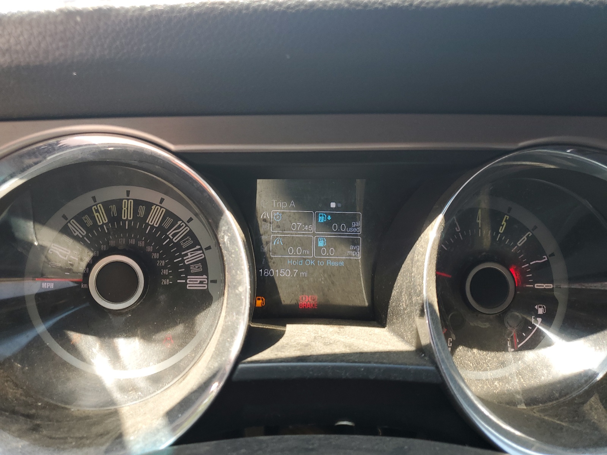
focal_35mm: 26
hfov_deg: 67.3
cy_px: 228
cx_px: 304
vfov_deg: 53.1
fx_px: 456
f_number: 1.5
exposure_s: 1/217
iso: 50
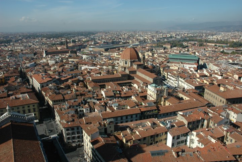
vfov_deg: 47.9
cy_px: 81
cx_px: 121
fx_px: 181
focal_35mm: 27
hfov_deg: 67.4
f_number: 10
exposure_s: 1/400
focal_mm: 18
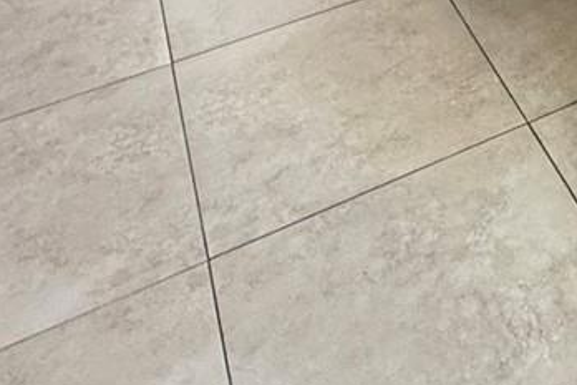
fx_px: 1074
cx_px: 686
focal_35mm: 67
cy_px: -495
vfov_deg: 14.6
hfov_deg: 26.8
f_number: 2.2
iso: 500
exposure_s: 1/60
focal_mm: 2.22
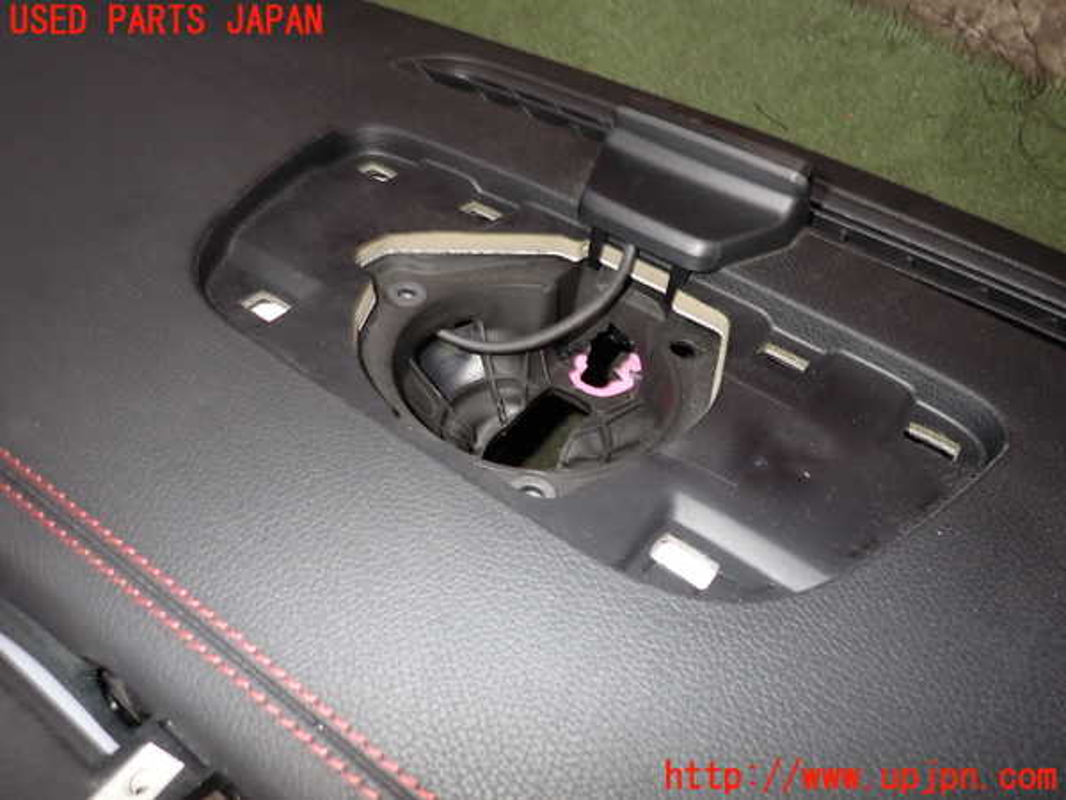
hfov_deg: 69.4
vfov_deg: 54.9
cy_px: 400
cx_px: 533
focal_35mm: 25
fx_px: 770
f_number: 2
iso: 200
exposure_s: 1/30
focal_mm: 4.5
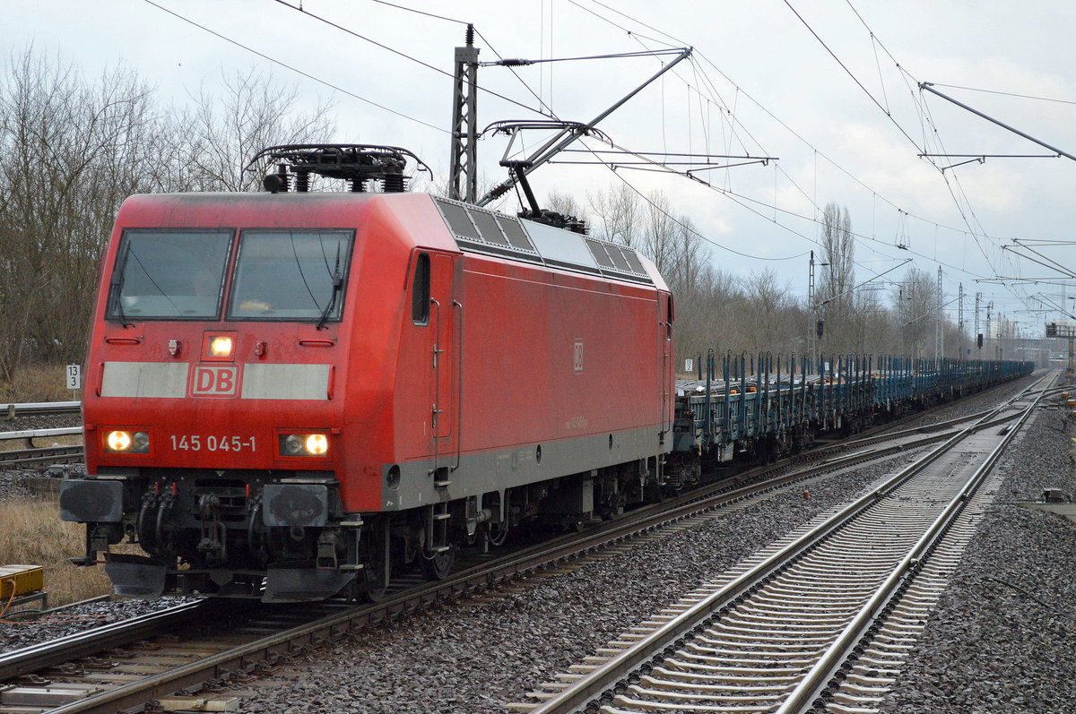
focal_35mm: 82
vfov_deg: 16.5
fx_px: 2463
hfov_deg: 24.6
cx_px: 538
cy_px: 357
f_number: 5.6
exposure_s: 1/500
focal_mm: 55
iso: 1600
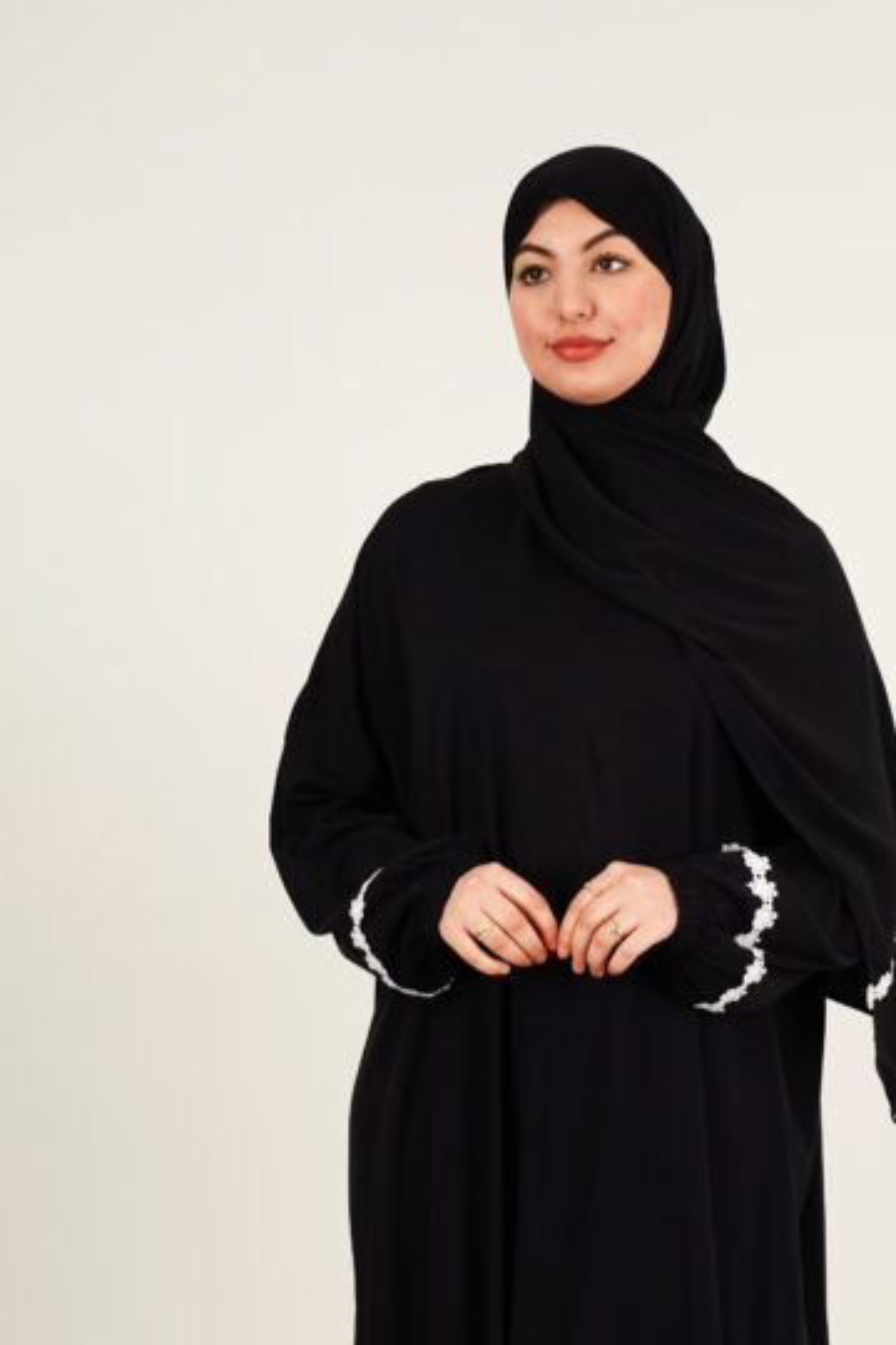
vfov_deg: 24.9
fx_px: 2986
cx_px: 590
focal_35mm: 80
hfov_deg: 17.0
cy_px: 1111
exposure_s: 1/125
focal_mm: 48
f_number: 4
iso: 250
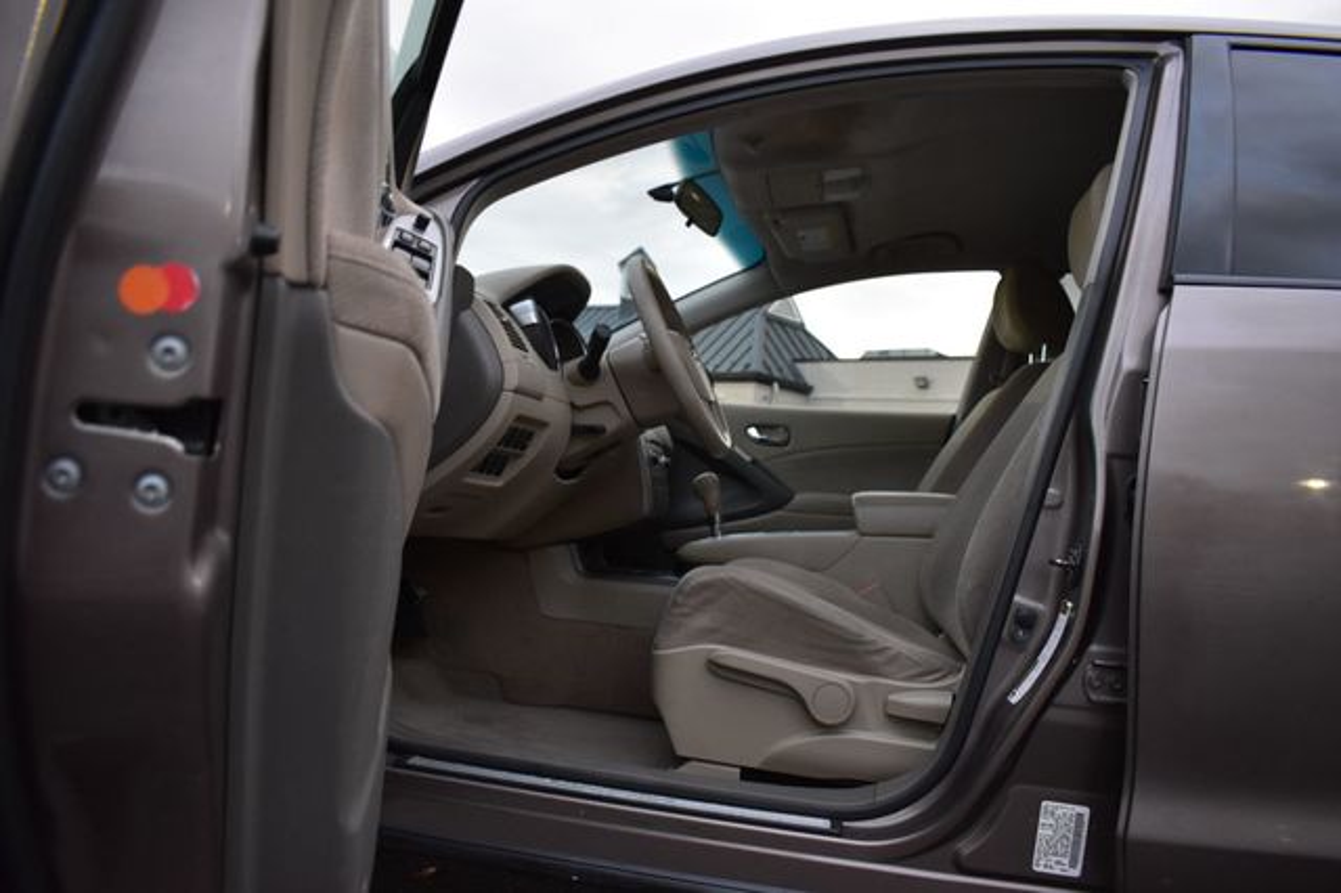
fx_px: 1005
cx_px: 670
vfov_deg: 47.9
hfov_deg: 67.4
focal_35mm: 27
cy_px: 446
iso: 1600
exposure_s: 1/15
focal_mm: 18
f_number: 4.5
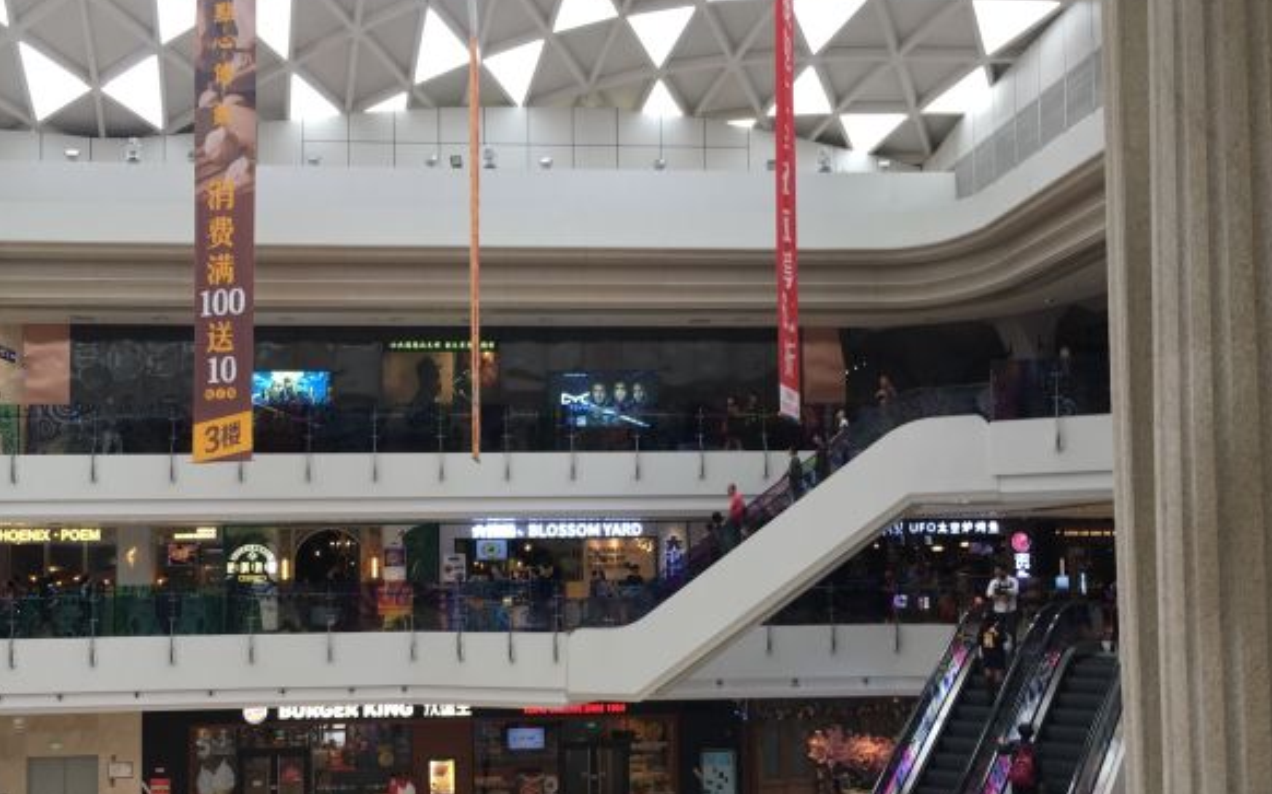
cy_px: 506
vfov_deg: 34.2
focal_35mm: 37
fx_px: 1282
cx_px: 549
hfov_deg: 52.6
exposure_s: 1/100
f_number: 2.2
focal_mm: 4.15
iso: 40
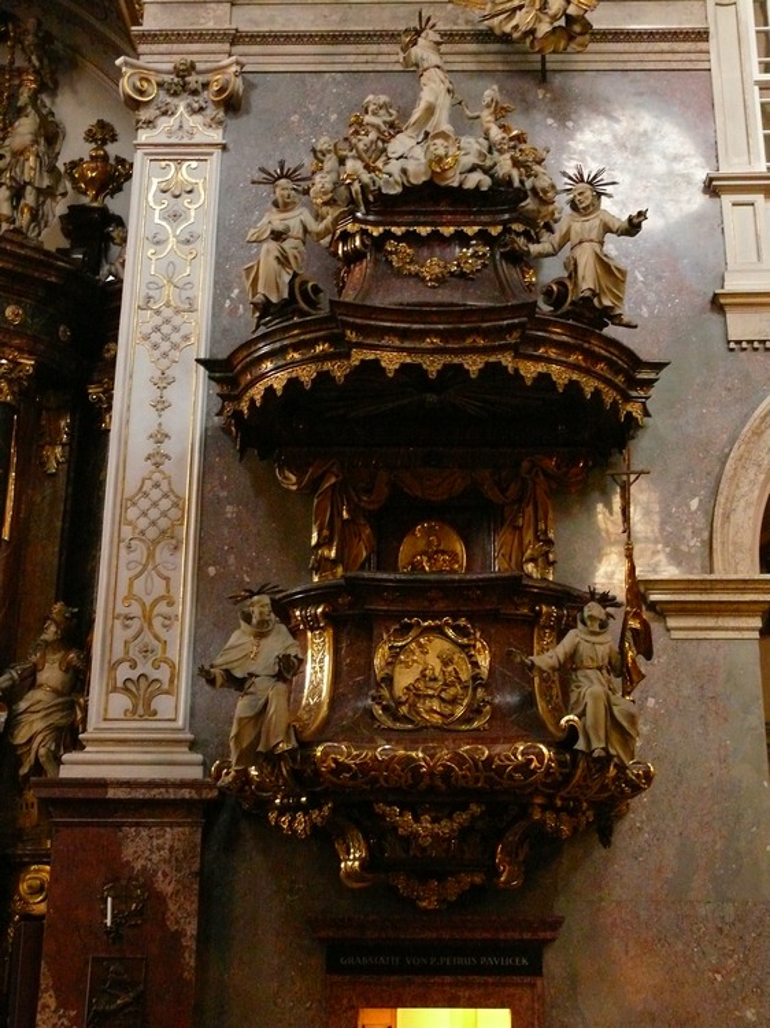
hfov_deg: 30.9
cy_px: 514
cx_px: 385
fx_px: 1395
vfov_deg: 40.4
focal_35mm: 47
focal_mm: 10
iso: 800
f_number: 3.2
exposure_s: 1/15
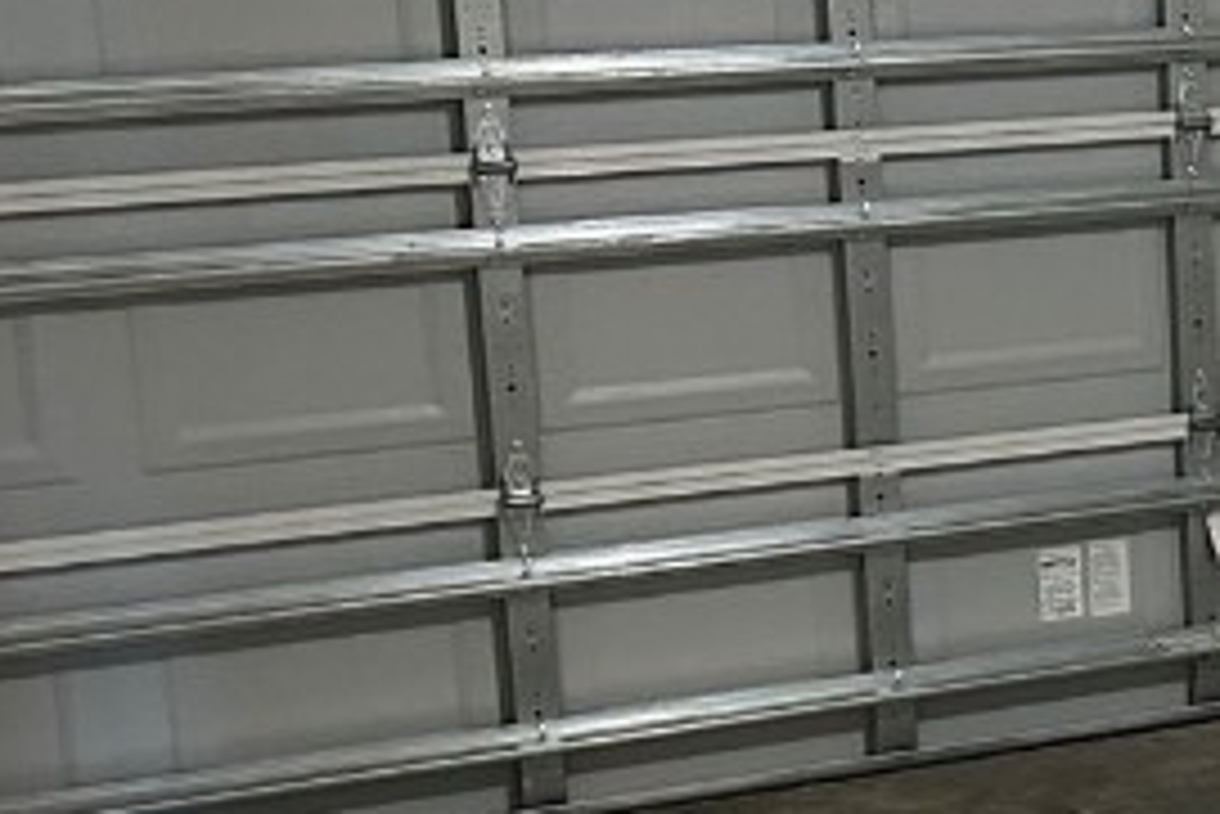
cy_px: 508
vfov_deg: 13.4
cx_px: 1495
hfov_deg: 18.8
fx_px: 3458
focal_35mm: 102
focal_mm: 5.7
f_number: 1.5
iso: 640
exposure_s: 1/40
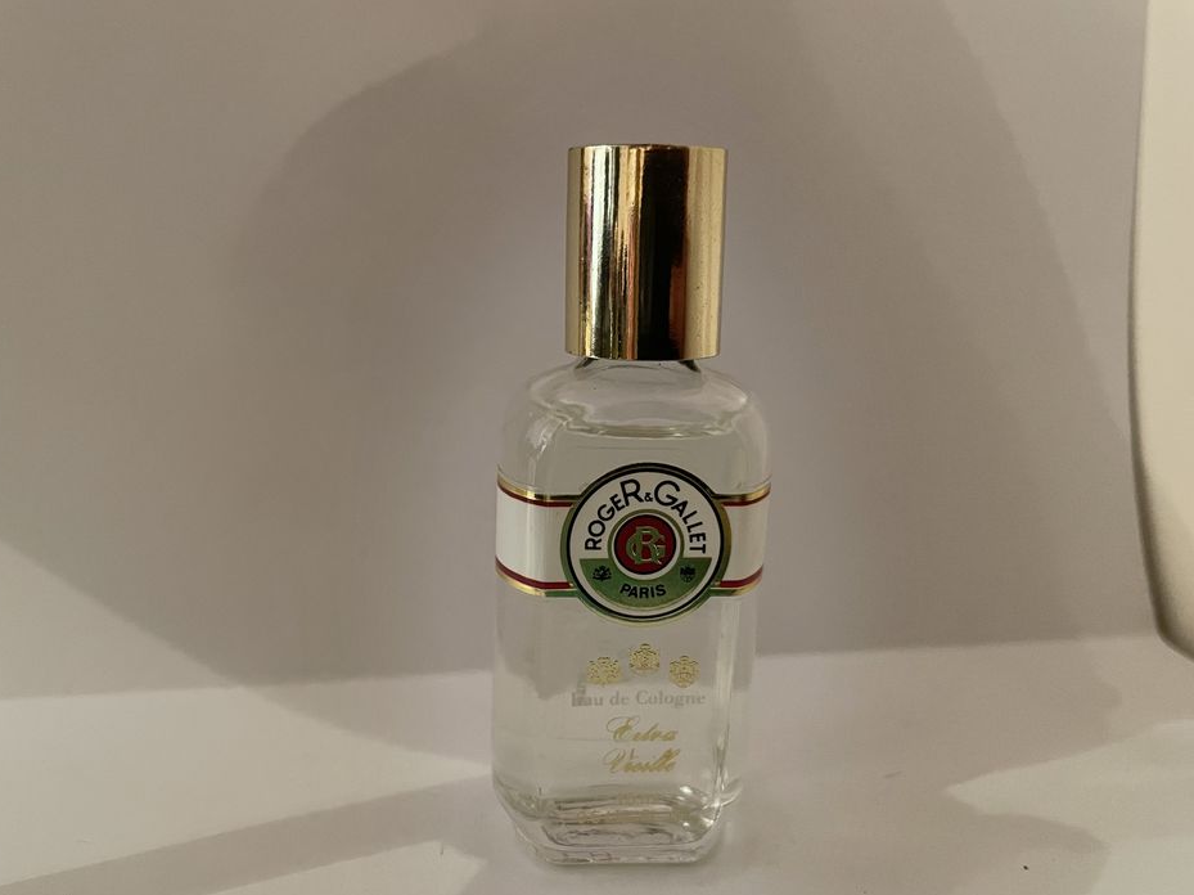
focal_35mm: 28
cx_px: 562
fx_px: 965
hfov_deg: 63.4
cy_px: 481
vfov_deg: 49.7
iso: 500
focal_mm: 4.2
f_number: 1.6
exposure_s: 1/25
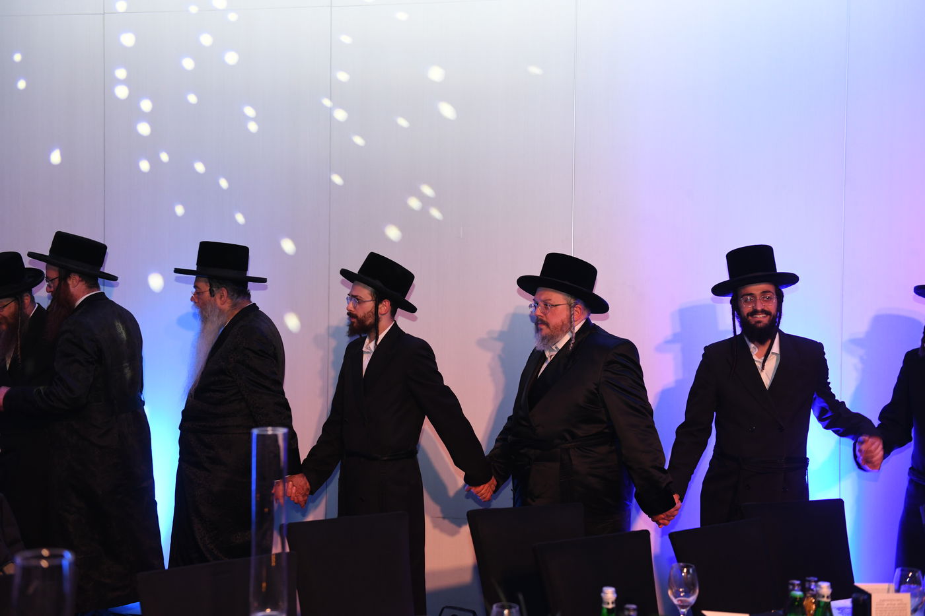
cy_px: 308
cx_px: 462
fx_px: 1130
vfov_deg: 30.5
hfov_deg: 44.5
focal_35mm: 44
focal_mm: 44
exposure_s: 1/100
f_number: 3.5
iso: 1600
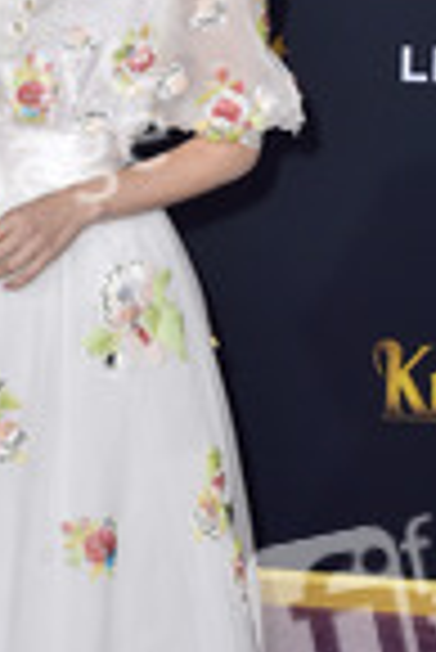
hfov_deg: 11.0
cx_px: 70
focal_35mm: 124
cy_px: 369
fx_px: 2247
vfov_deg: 16.5
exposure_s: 1/250
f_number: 7.1
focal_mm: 45
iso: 500
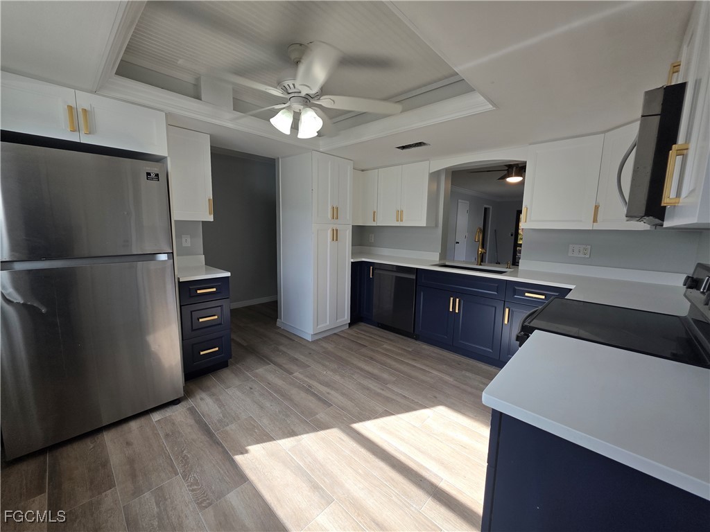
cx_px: 355
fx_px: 267
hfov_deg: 106.2
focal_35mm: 13
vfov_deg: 89.9
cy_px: 266
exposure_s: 1/194
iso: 40
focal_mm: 2.2
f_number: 1.9
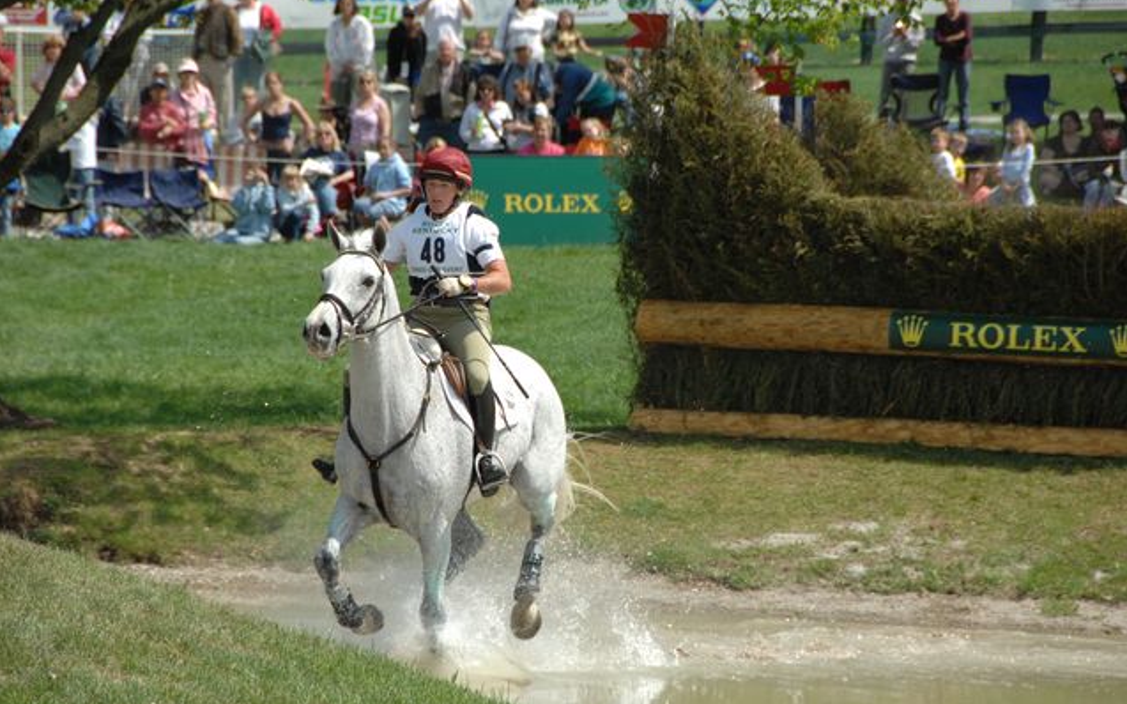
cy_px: 335
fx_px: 9428
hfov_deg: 6.8
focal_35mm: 307
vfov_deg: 4.3
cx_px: 563
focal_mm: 200
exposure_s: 1/1000
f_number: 7.1
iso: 500
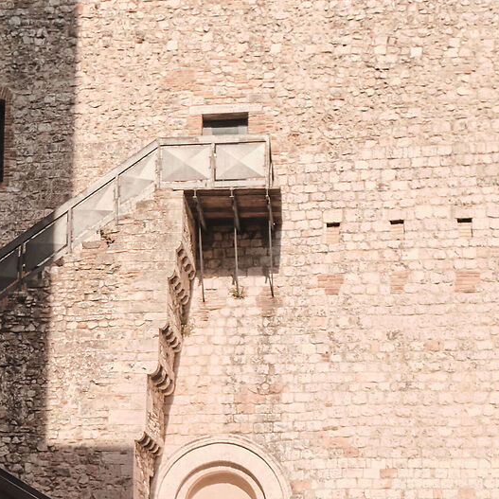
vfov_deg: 27.8
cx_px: 219
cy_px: 499
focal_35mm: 58
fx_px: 946
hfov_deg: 29.5
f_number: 5
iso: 400
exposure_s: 1/15
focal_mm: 10
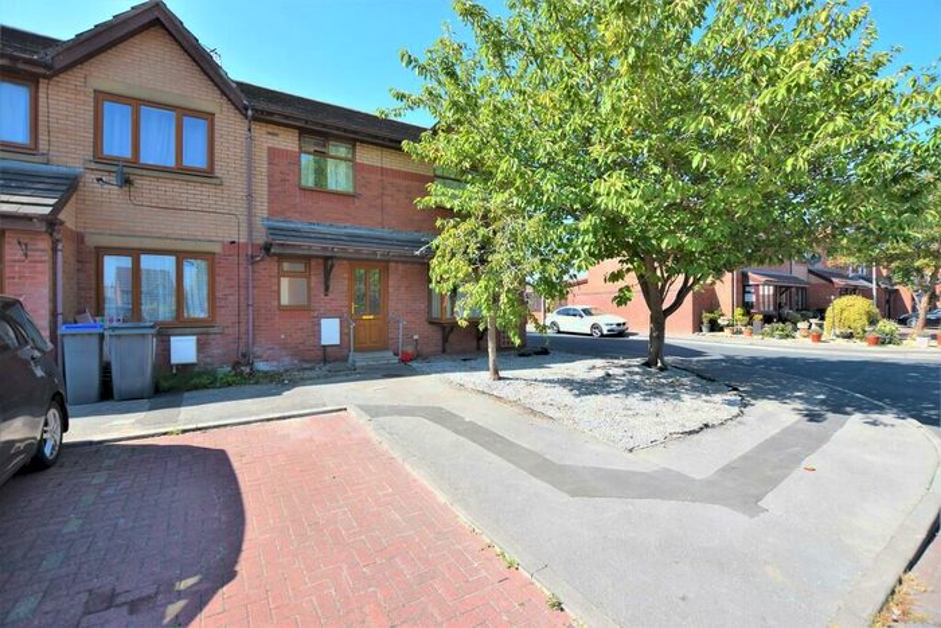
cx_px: 470
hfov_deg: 100.4
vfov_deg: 77.4
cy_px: 314
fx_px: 392
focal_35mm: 15
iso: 100
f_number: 5
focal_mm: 10
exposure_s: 1/250
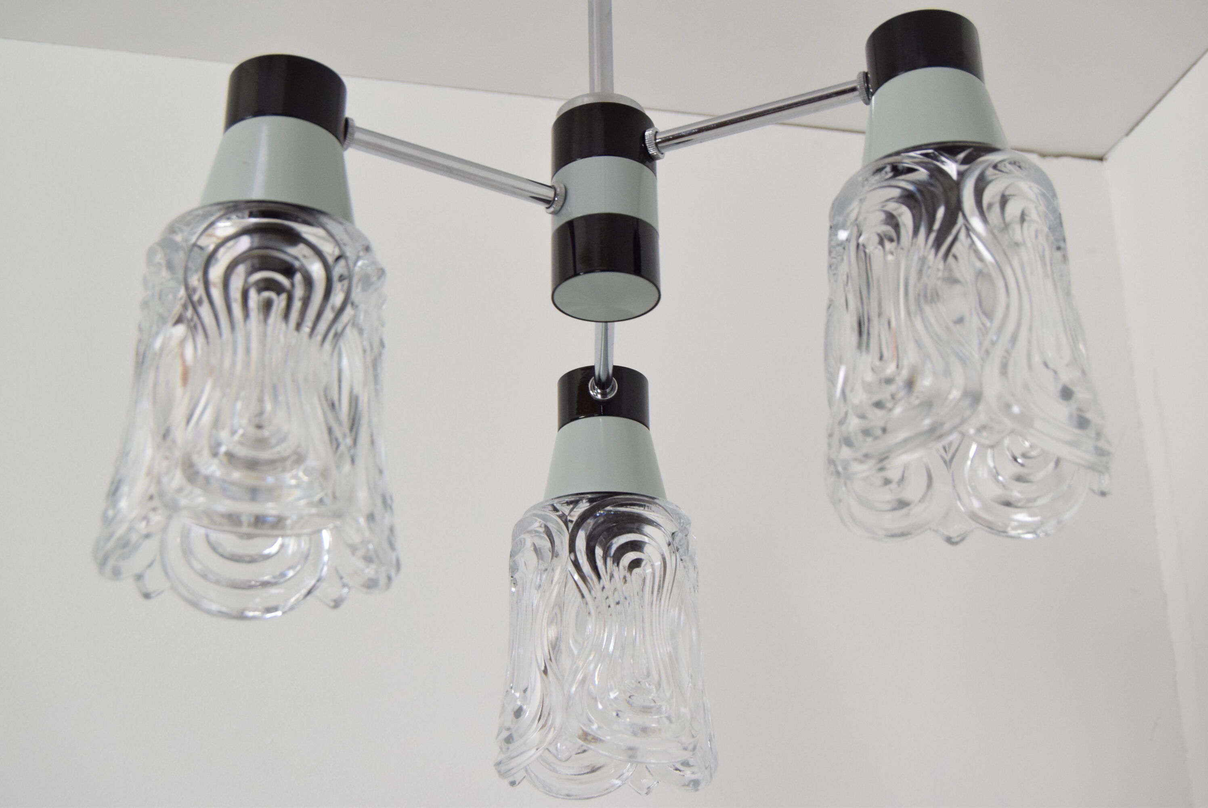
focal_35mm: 48
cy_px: 404
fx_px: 1612
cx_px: 604
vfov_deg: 28.1
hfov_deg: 41.1
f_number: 6.3
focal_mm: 32
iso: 1600
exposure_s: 1/160
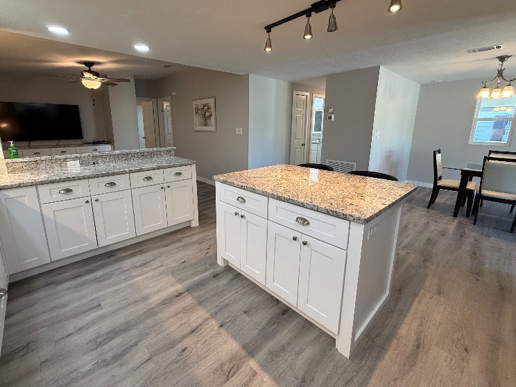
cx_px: 249
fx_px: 238
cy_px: 176
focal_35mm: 16
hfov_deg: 94.5
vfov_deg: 77.9
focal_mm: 2.22
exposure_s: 1/120
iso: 200
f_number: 2.2
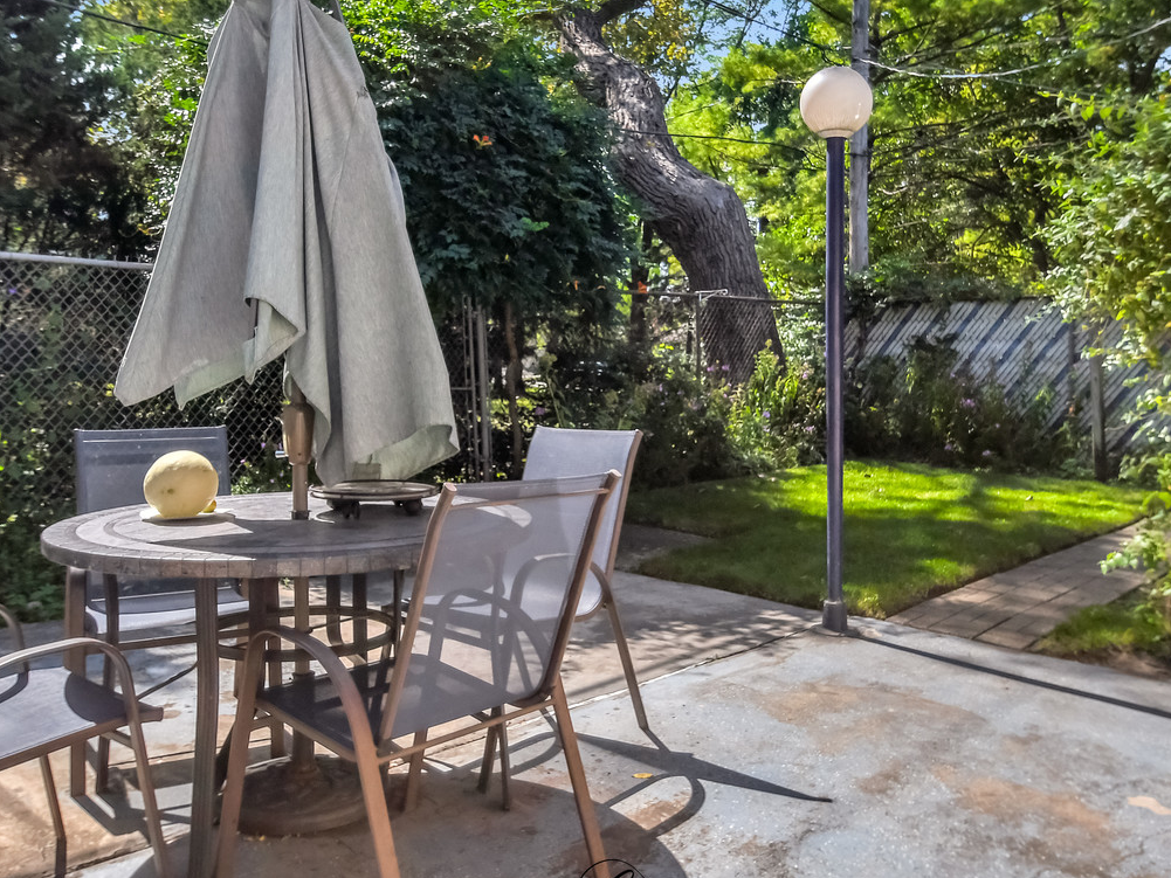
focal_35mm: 28
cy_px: 316
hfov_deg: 63.4
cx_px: 587
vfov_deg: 49.1
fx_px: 947
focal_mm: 12
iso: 400
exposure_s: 1/5000
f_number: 8
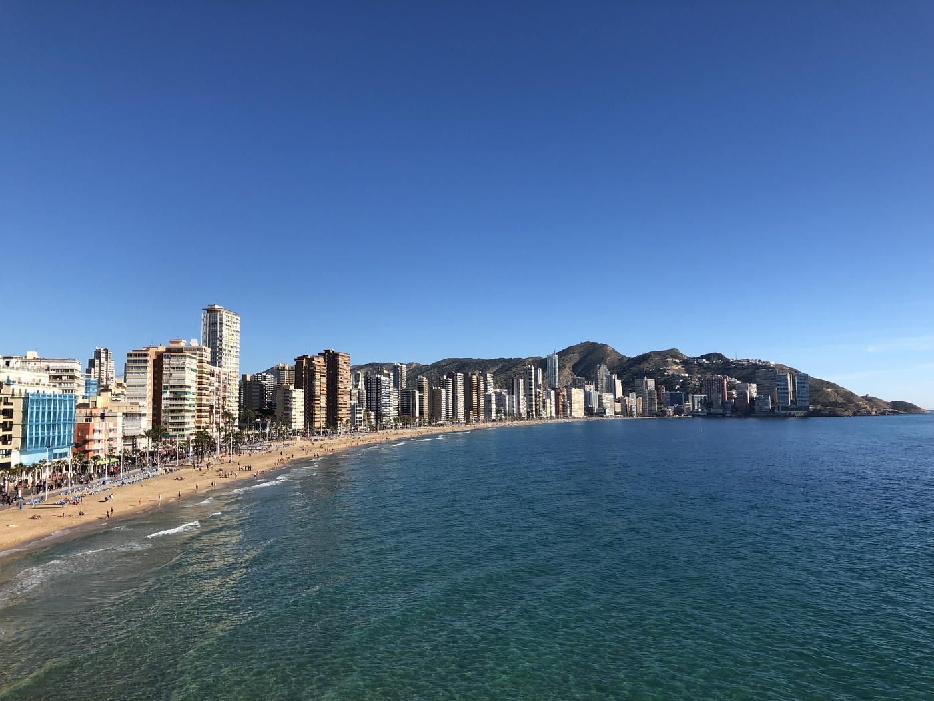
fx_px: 755
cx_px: 467
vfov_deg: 49.7
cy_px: 350
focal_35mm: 28
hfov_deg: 63.4
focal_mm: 3.99
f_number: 1.8
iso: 20
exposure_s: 1/2288
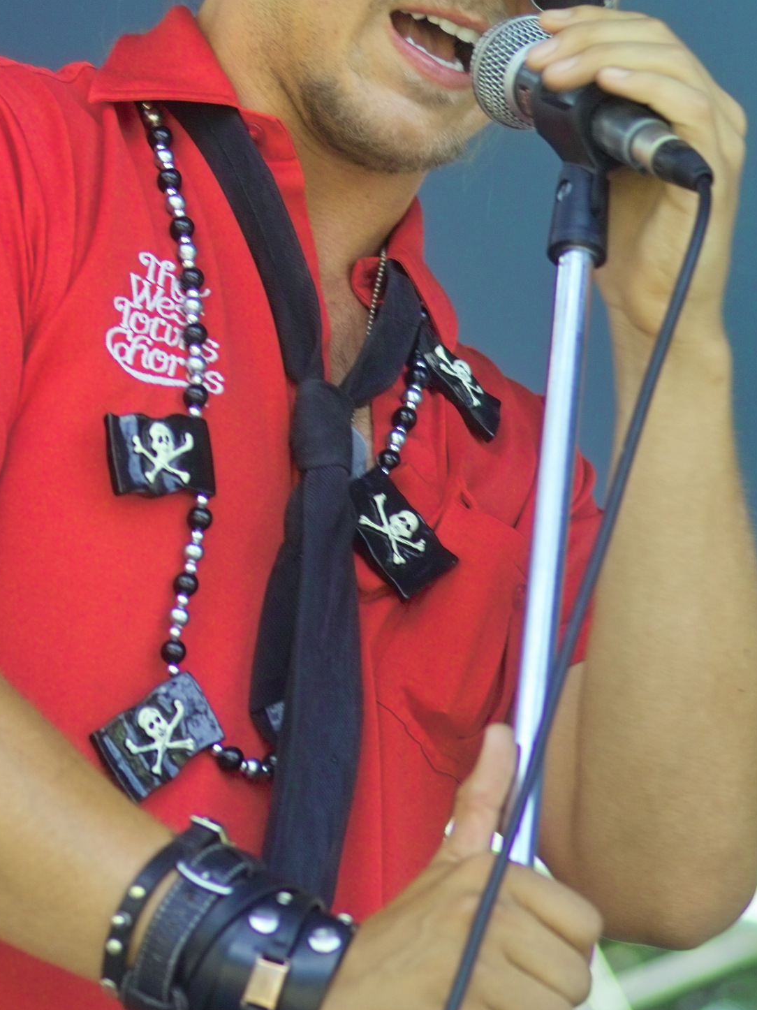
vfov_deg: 7.3
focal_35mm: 270
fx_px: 7875
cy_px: 344
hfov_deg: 5.5
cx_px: 294
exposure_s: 1/125
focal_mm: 105
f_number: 3.5
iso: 200
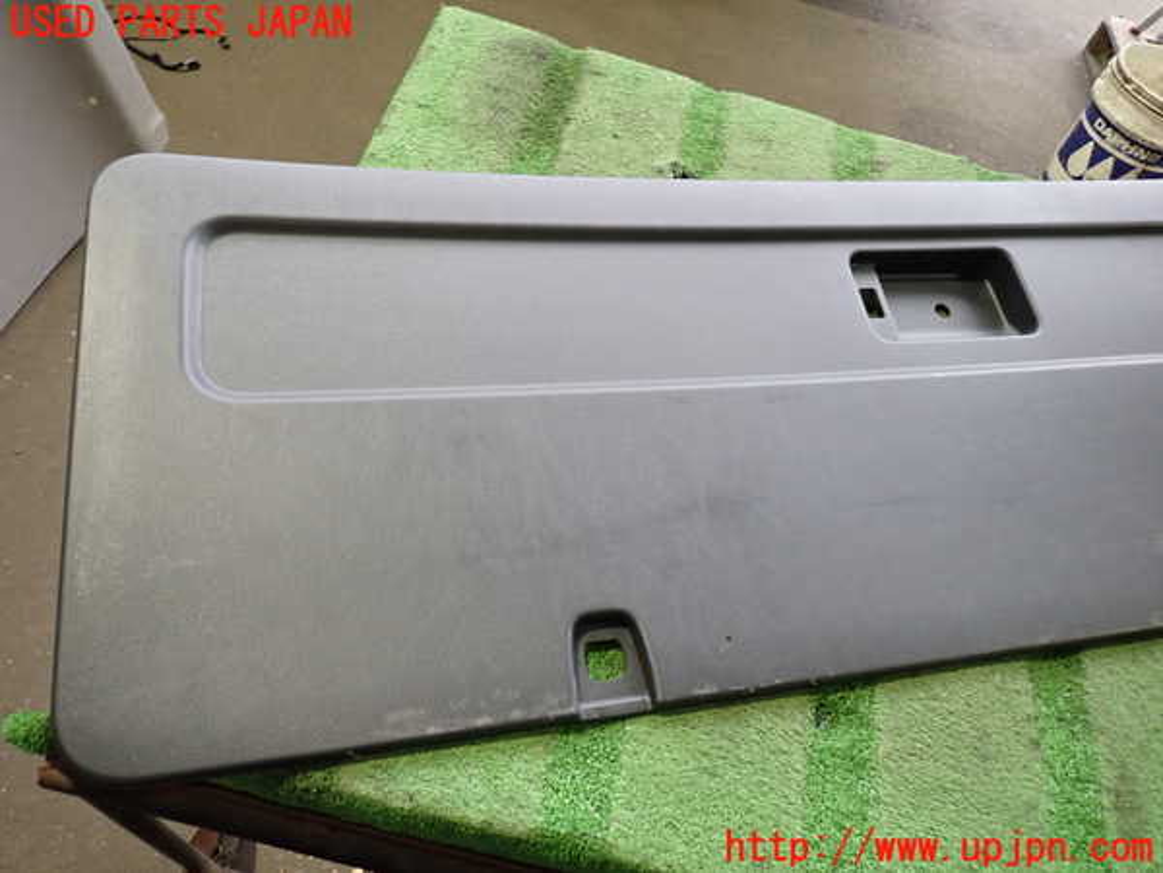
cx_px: 582
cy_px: 436
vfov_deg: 54.9
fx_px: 840
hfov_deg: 69.4
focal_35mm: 25
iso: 320
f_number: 2
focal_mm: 4.5
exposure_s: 1/30
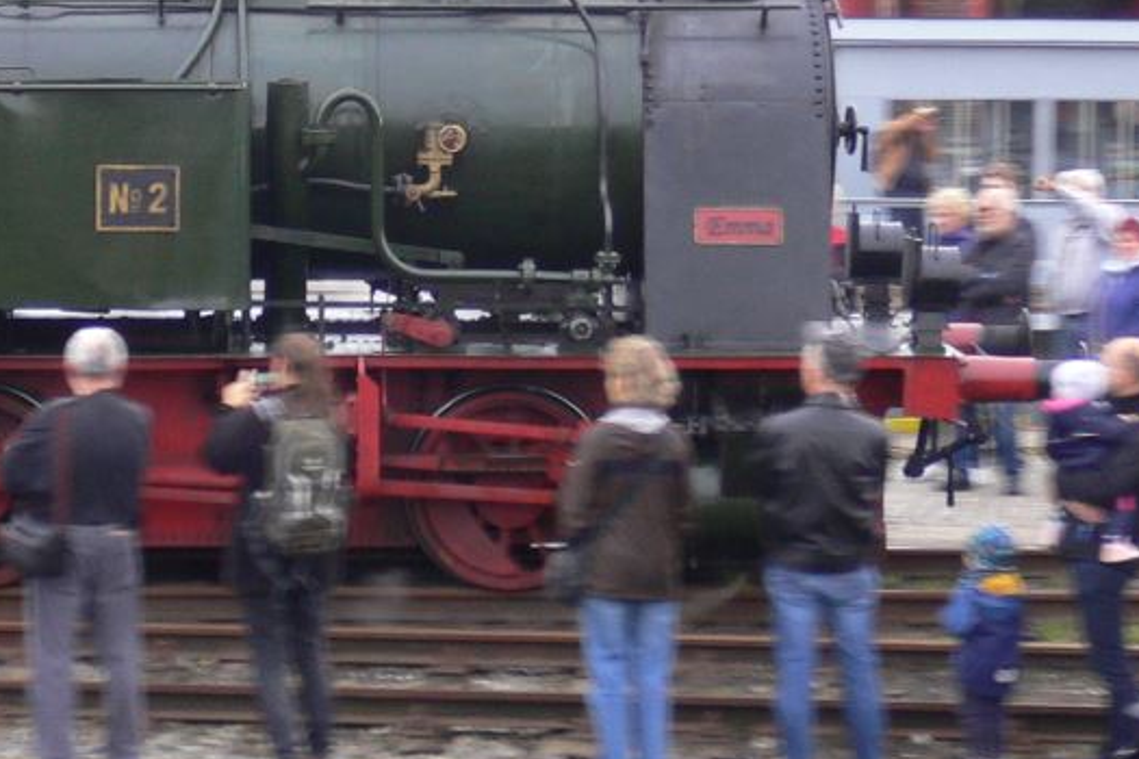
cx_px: 215
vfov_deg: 9.4
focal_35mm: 145
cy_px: 160
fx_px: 4587
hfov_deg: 14.1
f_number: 3.8
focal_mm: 10.1
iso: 100
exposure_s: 1/20
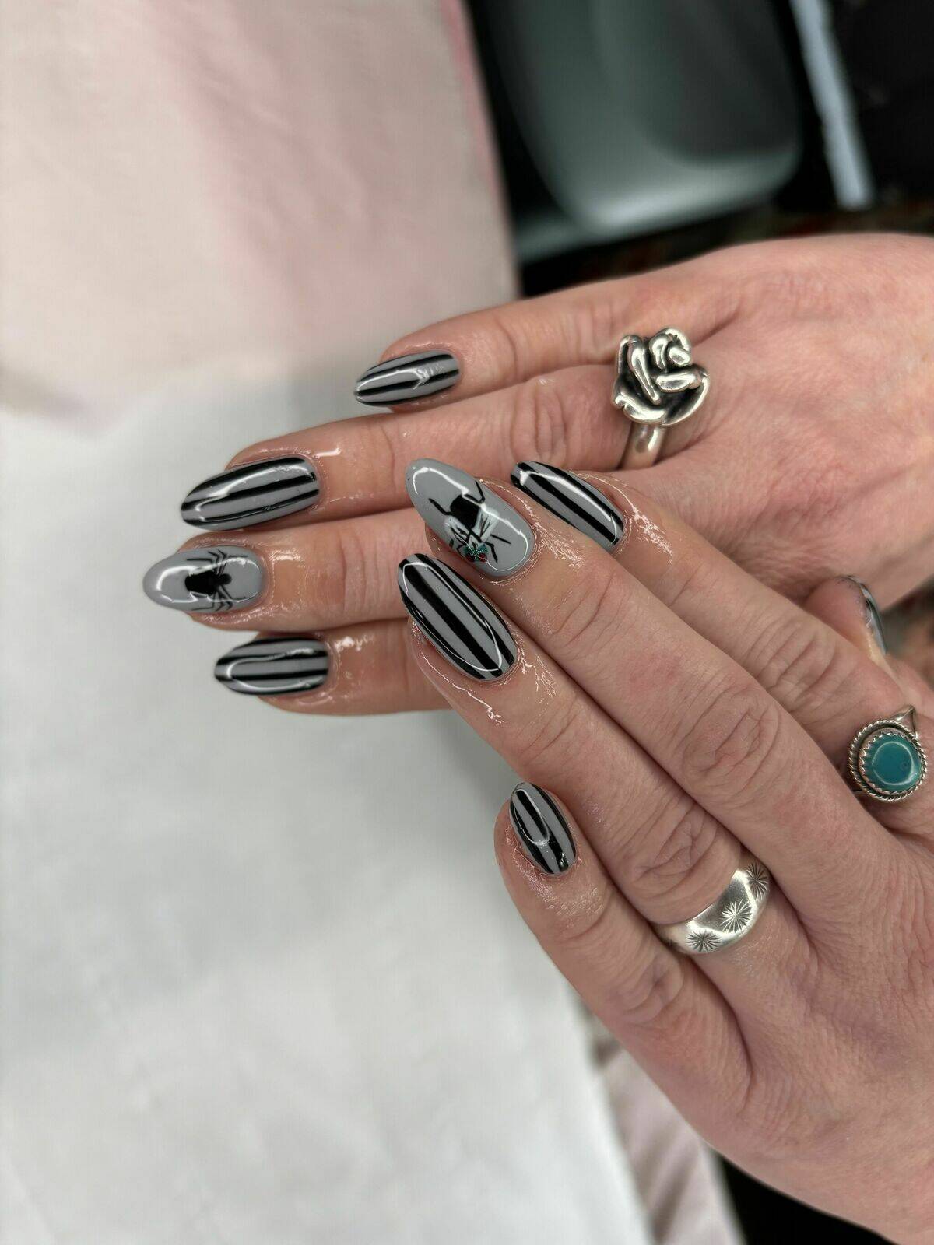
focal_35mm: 26
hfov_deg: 53.1
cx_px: 467
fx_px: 935
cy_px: 622
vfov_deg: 67.3
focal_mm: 5.96
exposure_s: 1/419
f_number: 1.6
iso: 50
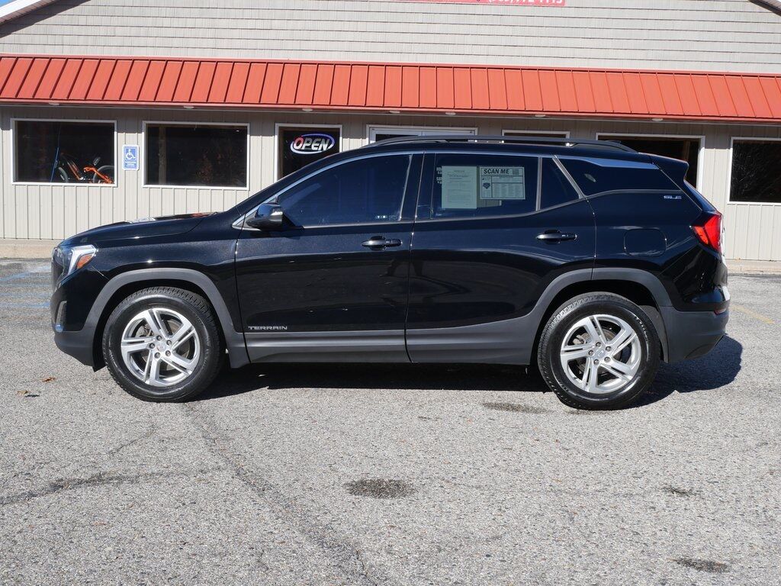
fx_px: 902
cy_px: 293
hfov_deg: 46.8
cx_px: 390
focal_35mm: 40
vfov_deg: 36.0
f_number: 9
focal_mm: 20
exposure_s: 1/320
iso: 200
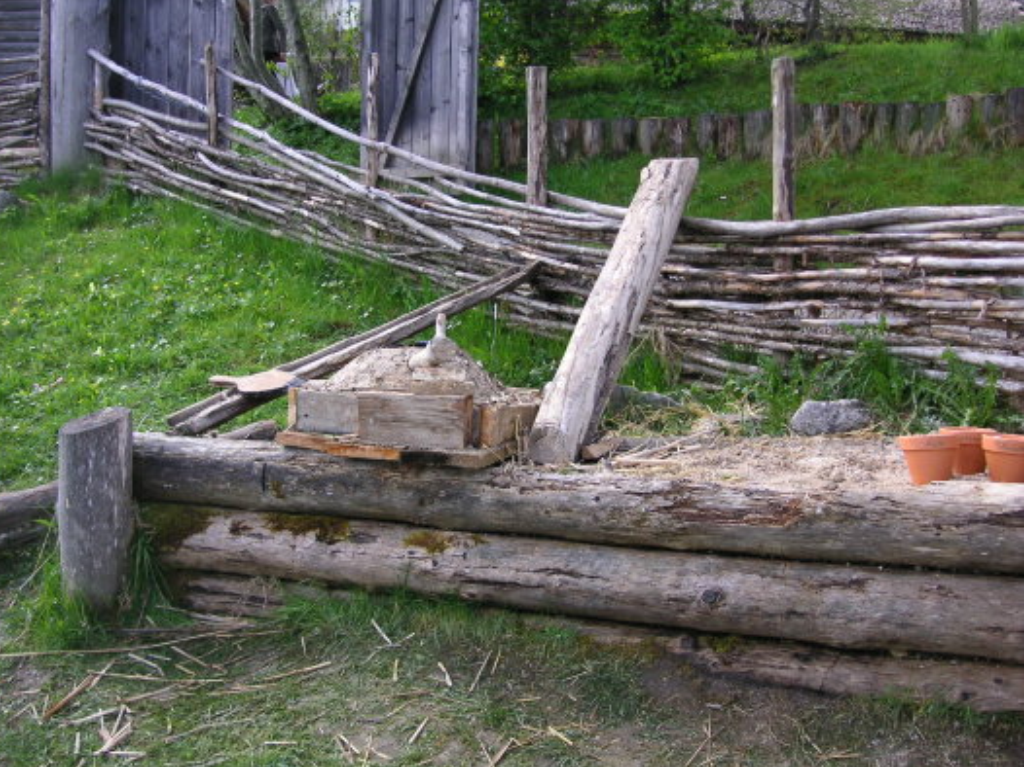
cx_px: 500
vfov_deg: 37.7
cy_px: 377
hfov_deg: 49.0
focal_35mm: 38
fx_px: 1124
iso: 50
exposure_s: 1/250
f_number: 2.8
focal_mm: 6.1
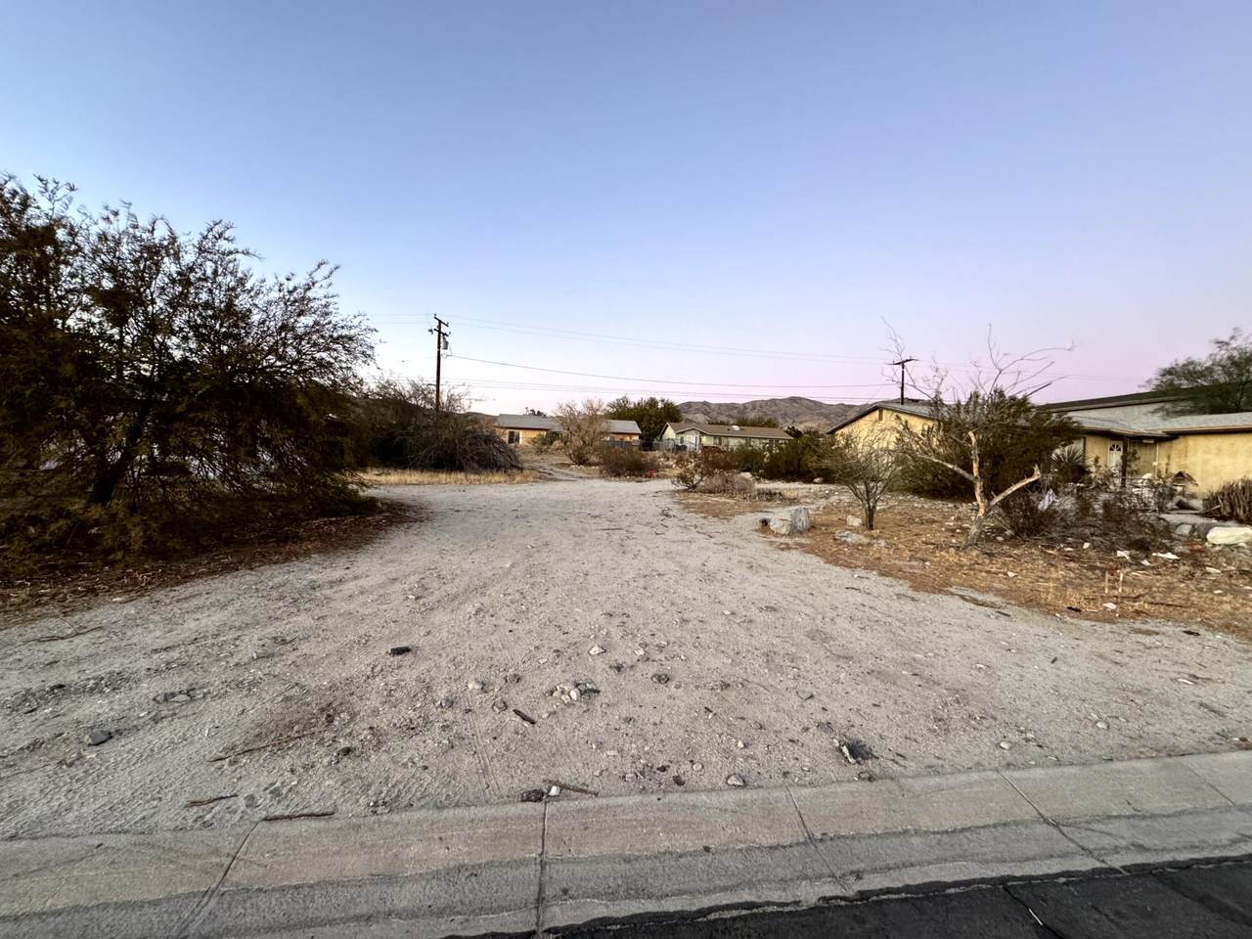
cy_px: 470
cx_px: 626
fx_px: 506
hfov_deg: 102.1
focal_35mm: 14
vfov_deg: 85.7
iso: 250
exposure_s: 1/99
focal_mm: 2.22
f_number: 2.2
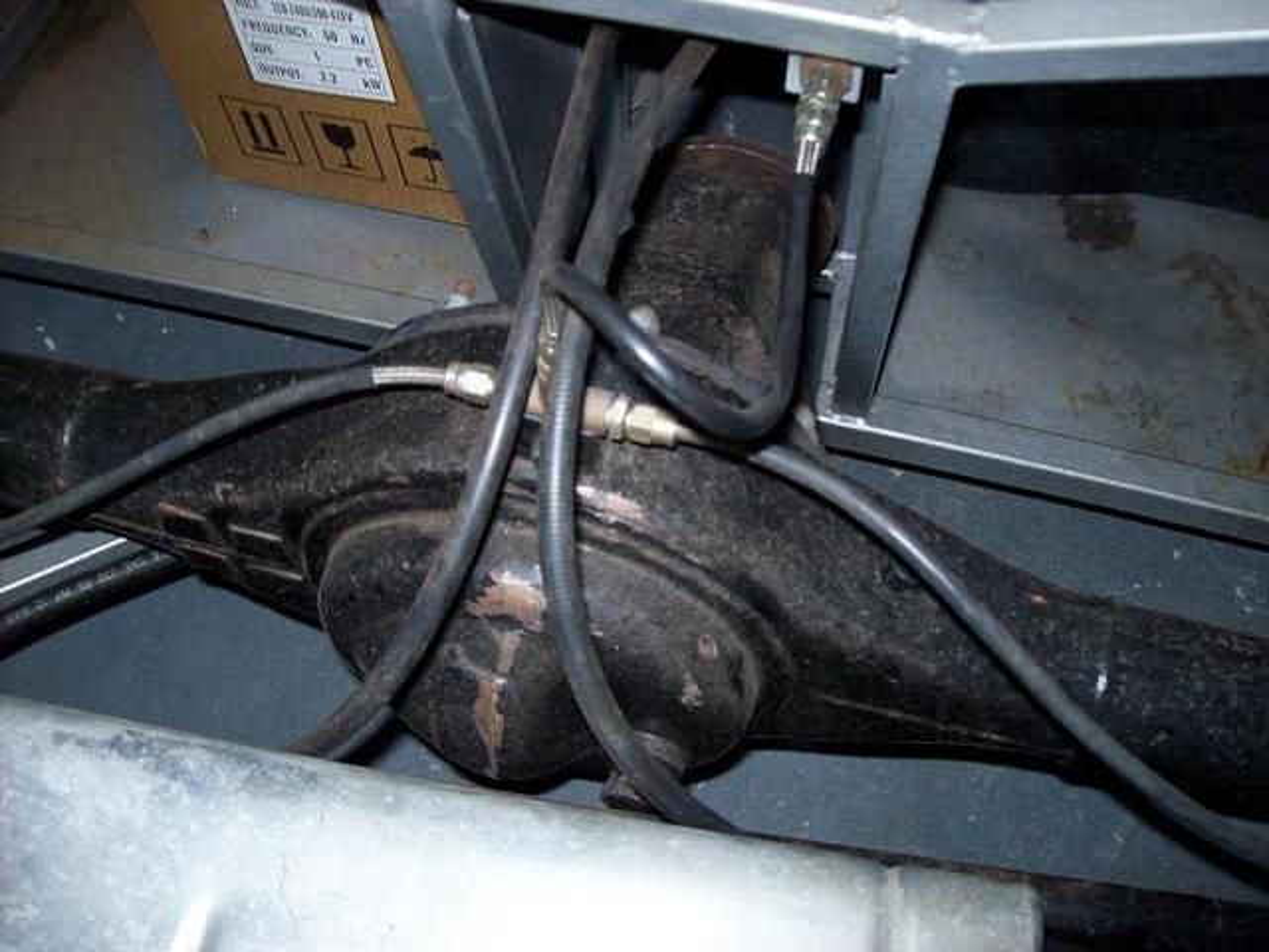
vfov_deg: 39.7
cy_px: 476
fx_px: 1320
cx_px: 634
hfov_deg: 51.4
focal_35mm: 36
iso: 200
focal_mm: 6
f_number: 2.7
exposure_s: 1/64
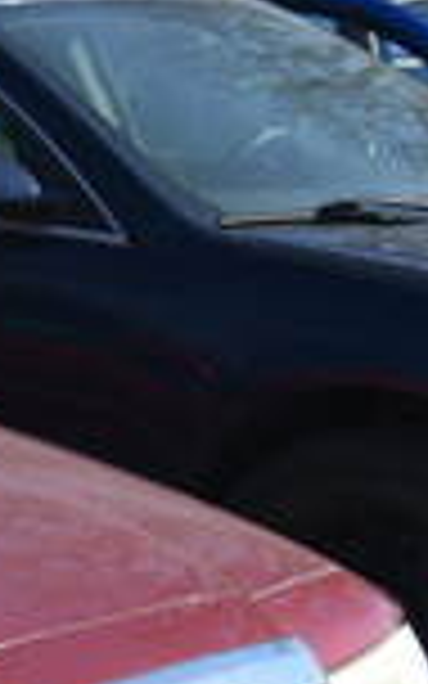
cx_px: -856
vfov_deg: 16.5
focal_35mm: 123
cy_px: 734
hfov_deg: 8.8
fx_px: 2296
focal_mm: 20
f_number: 8
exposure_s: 1/640
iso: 200
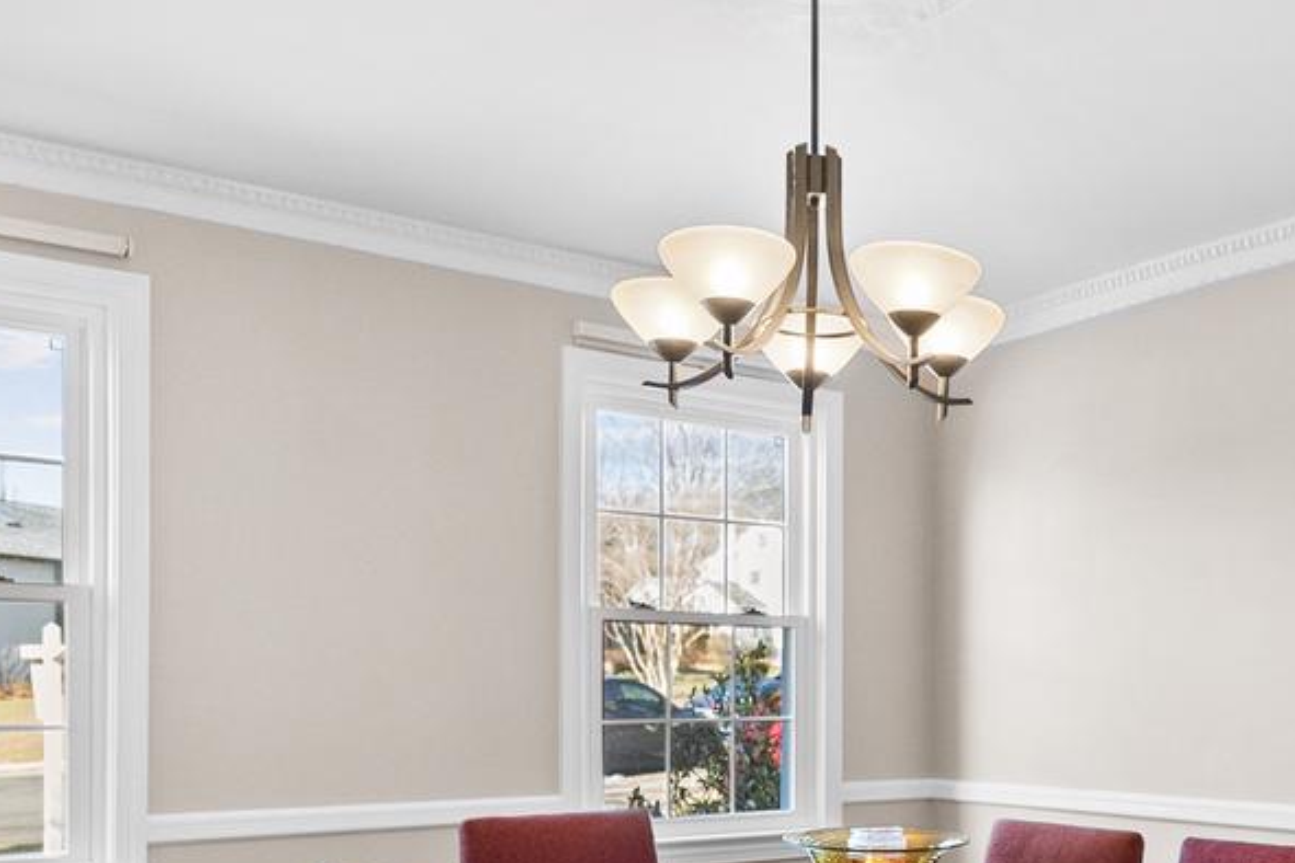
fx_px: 1447
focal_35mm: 40
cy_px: 720
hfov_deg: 45.9
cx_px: 1025
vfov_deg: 32.1
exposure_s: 1/25
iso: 1250
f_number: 4
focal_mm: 16.5
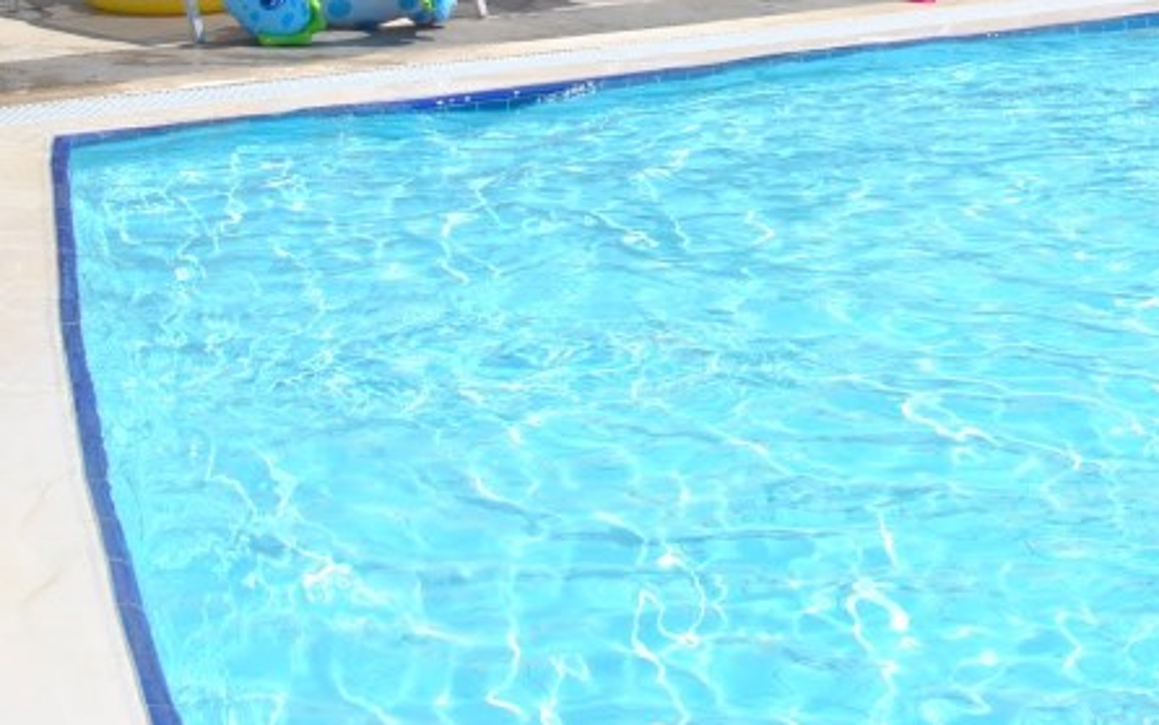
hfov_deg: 16.4
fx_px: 3981
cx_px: 991
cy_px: -208
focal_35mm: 126
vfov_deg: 10.2
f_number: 9
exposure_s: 1/320
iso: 100
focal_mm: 32
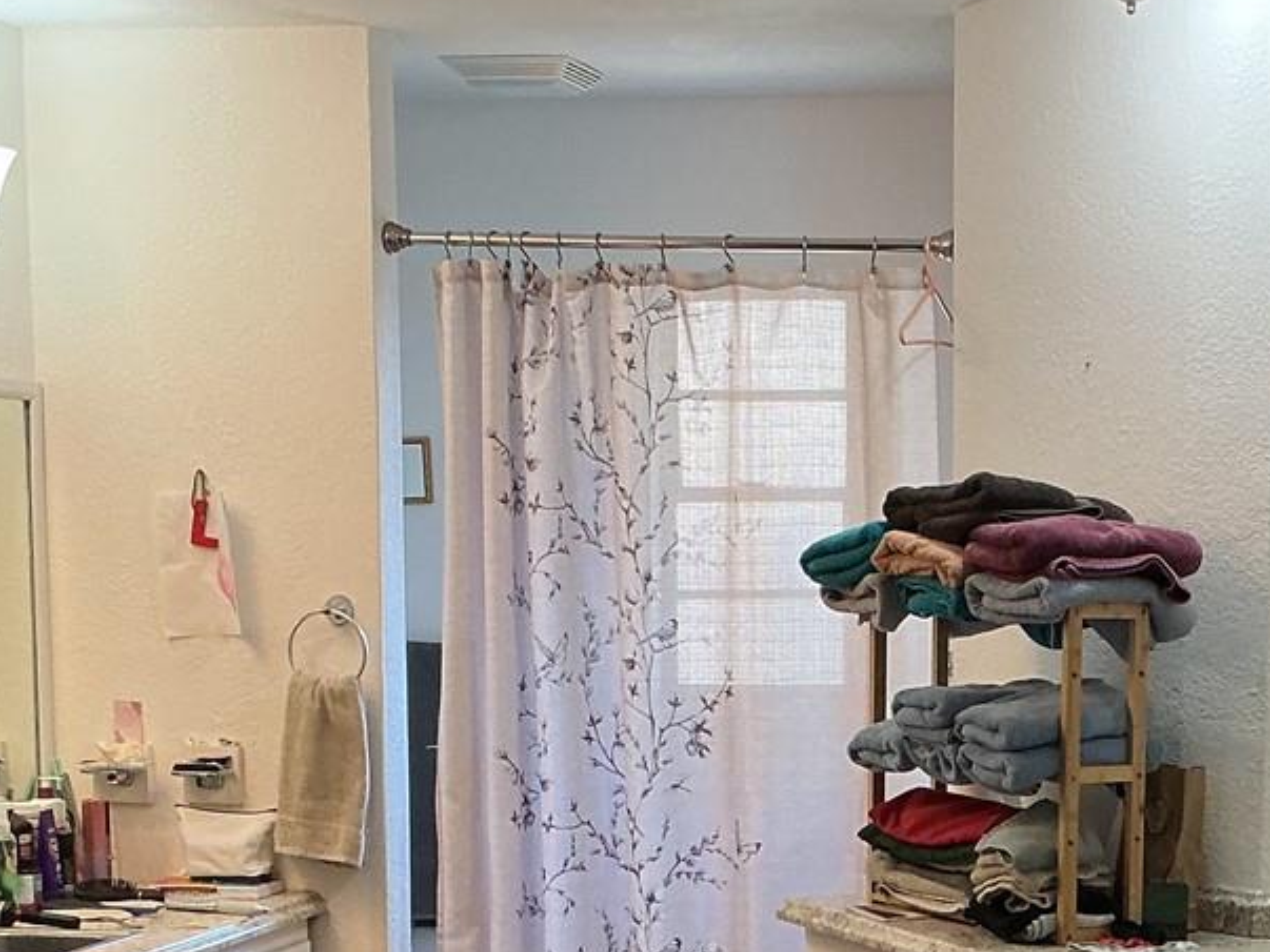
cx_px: 931
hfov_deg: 25.1
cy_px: 859
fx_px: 2824
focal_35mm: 77
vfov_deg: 18.8
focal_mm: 3
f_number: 1.8
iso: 64
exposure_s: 1/60
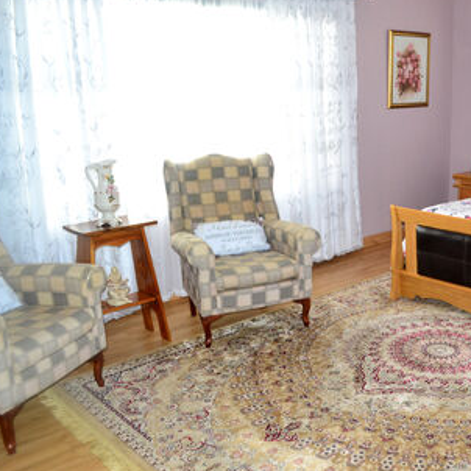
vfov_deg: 43.8
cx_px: 368
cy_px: 214
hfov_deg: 42.2
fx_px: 585
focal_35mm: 38
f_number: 5
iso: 800
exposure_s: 1/60
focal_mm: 18
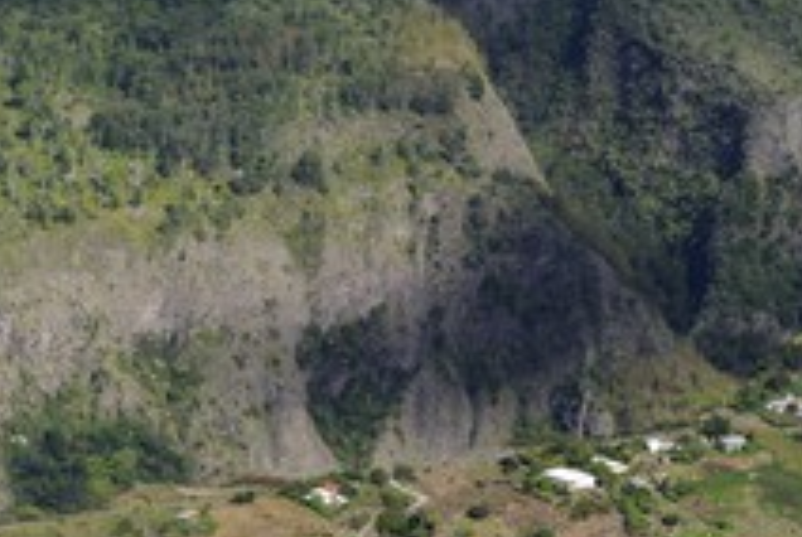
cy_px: 253
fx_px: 7942
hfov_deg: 5.8
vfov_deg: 3.9
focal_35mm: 356
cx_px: 549
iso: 800
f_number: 8
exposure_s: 1/1250
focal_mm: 180
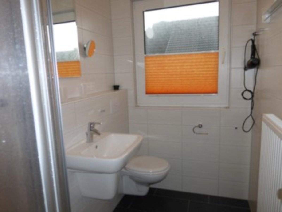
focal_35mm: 25
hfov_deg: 69.4
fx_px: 204
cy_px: 106
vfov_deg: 54.9
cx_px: 141
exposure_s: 1/60
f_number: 3.3
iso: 320
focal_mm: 4.3
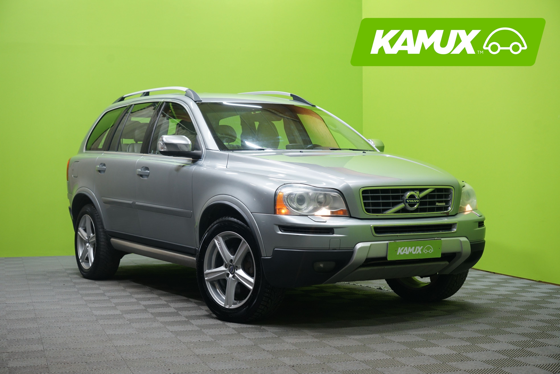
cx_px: 280
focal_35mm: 55
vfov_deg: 24.6
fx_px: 855
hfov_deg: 36.2
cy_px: 187
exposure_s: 1/25
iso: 800
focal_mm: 55
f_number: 5.6
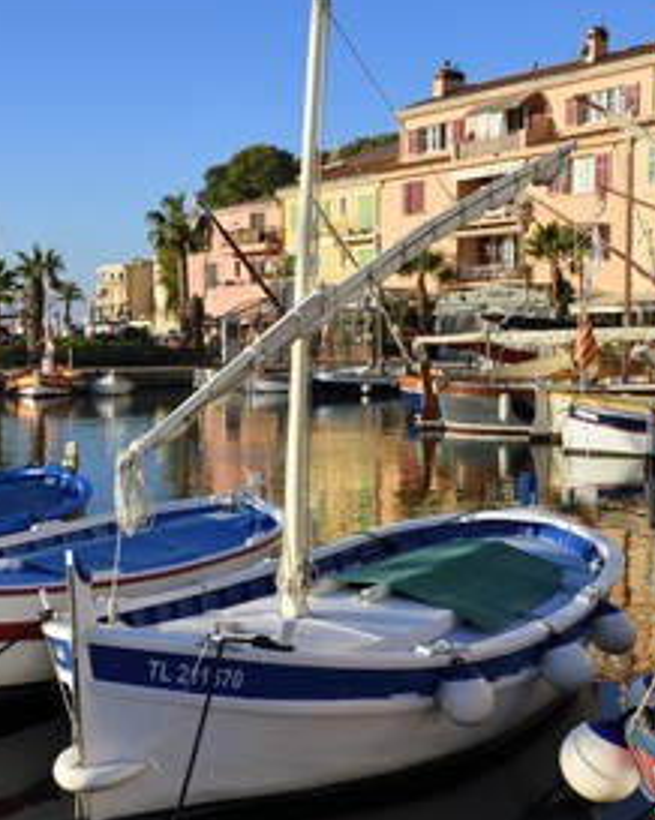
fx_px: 1261
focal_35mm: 52
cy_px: 405
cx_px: 78
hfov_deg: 28.1
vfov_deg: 36.0
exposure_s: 1/200
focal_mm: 36
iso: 200
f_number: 11
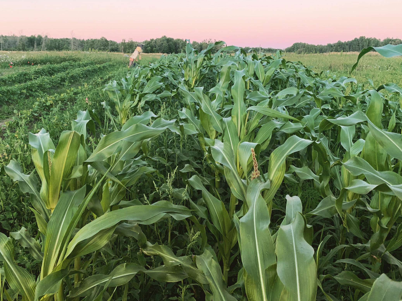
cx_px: 180
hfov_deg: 56.7
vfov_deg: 44.0
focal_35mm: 32
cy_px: 122
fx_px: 372
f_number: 1.8
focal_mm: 4.25
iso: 80
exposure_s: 1/121
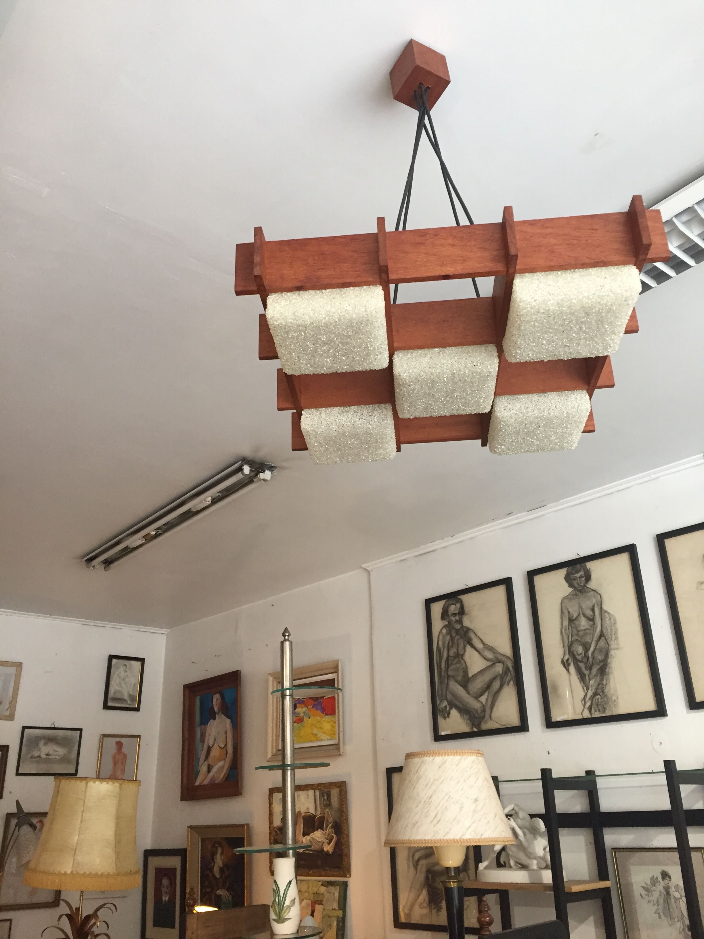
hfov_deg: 48.2
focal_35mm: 29
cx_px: 352
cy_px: 470
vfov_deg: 61.7
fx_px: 786
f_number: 2.2
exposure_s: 1/33
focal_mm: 4.15
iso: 80
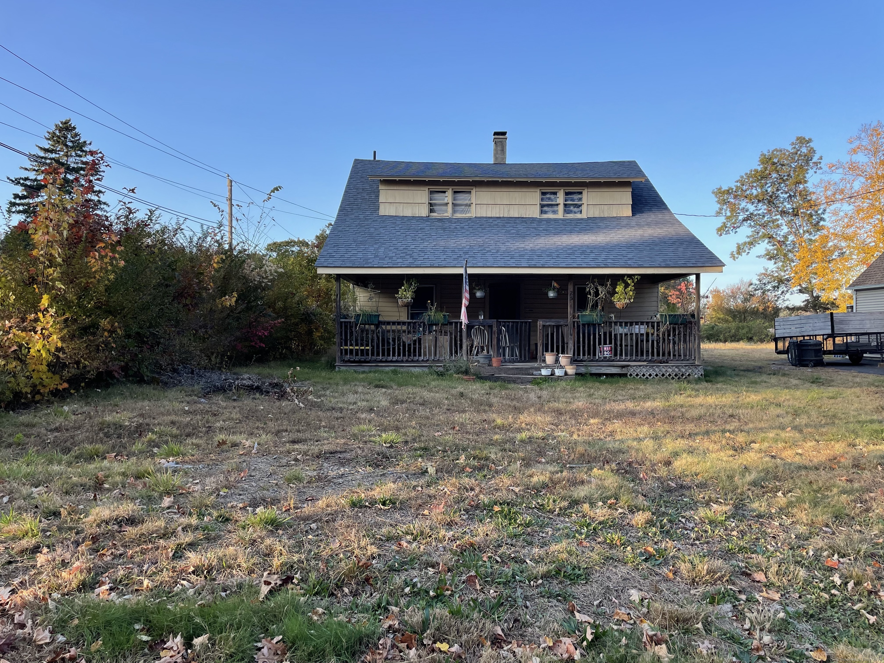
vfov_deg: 53.1
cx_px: 442
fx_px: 664
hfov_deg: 67.3
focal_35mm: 26
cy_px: 332
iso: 32
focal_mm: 4.2
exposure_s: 1/769
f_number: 1.6
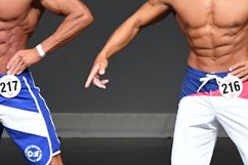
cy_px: 112
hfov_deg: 2.2
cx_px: 26
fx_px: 6602
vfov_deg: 1.4
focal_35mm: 959
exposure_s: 1/400
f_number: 5.6
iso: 4000
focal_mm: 200
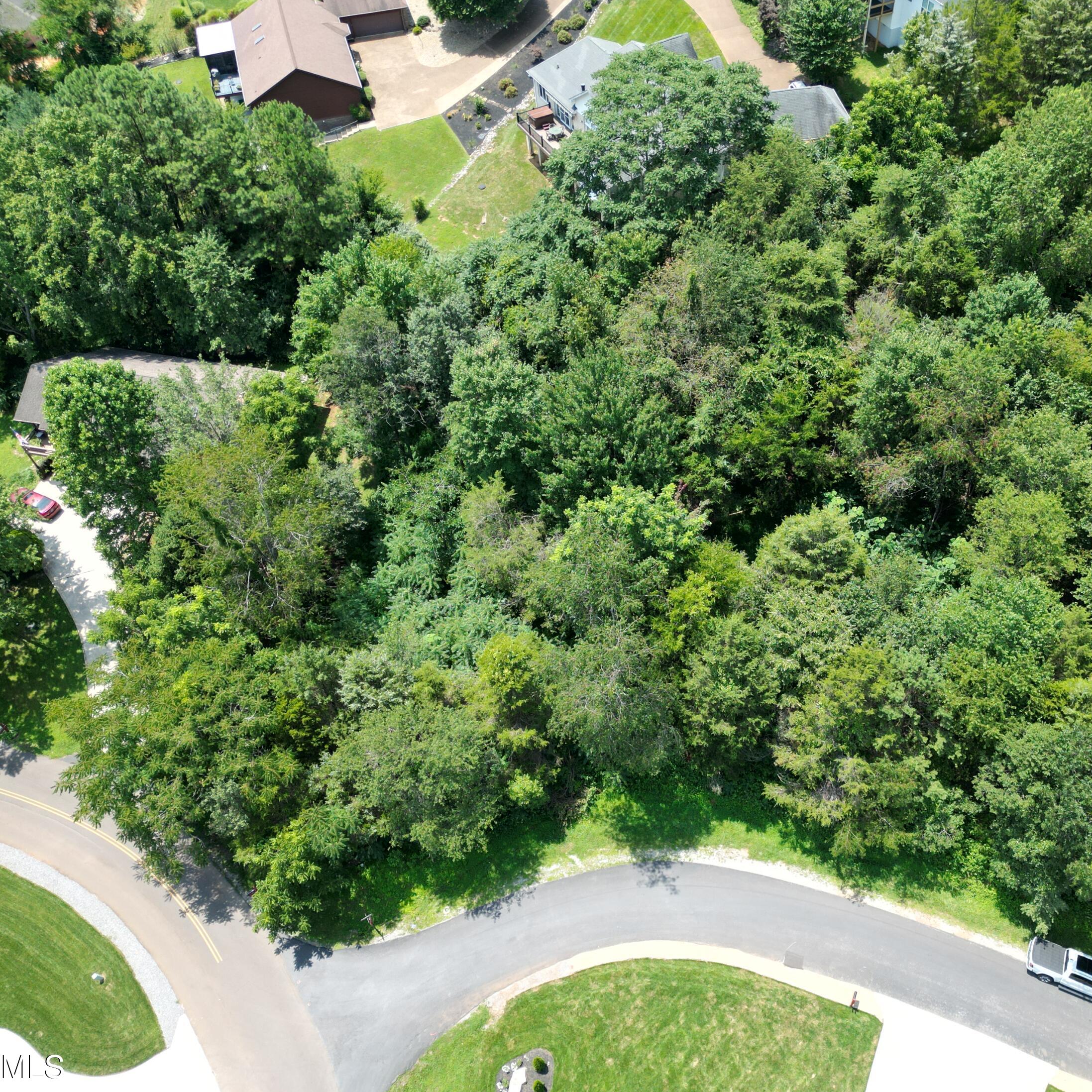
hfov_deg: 55.2
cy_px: 558
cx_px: 659
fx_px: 1035
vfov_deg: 55.6
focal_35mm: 29
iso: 120
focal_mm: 6.72
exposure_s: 1/1250
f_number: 1.7
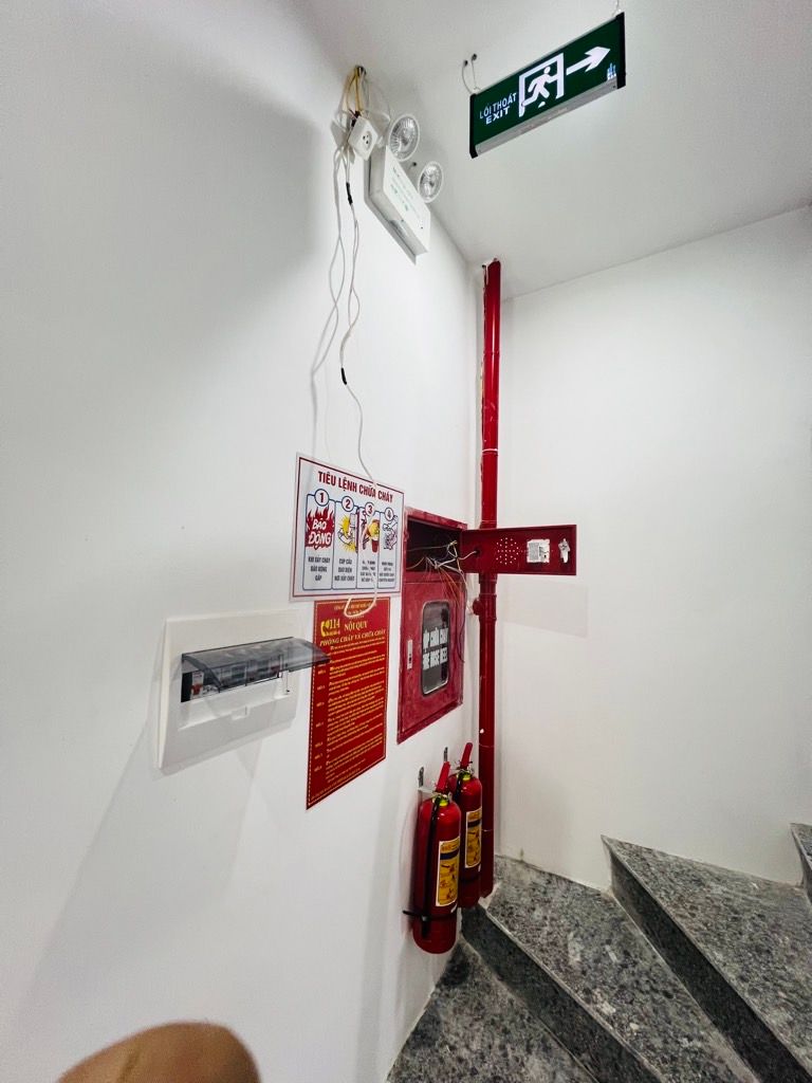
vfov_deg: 106.2
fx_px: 407
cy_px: 542
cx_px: 406
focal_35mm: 13
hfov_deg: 89.9
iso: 125
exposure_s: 1/50
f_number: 1.8
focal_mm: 1.57
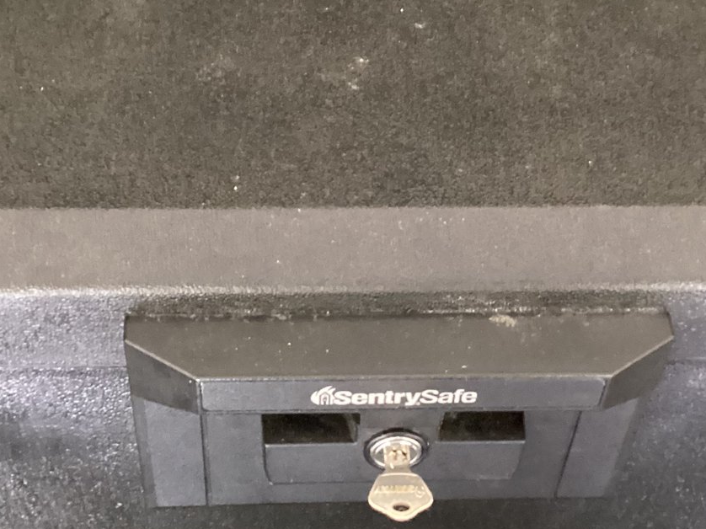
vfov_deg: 26.1
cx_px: 337
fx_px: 1142
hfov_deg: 34.4
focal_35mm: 56
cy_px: 242
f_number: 2.4
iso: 640
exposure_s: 1/24
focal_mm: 3.3
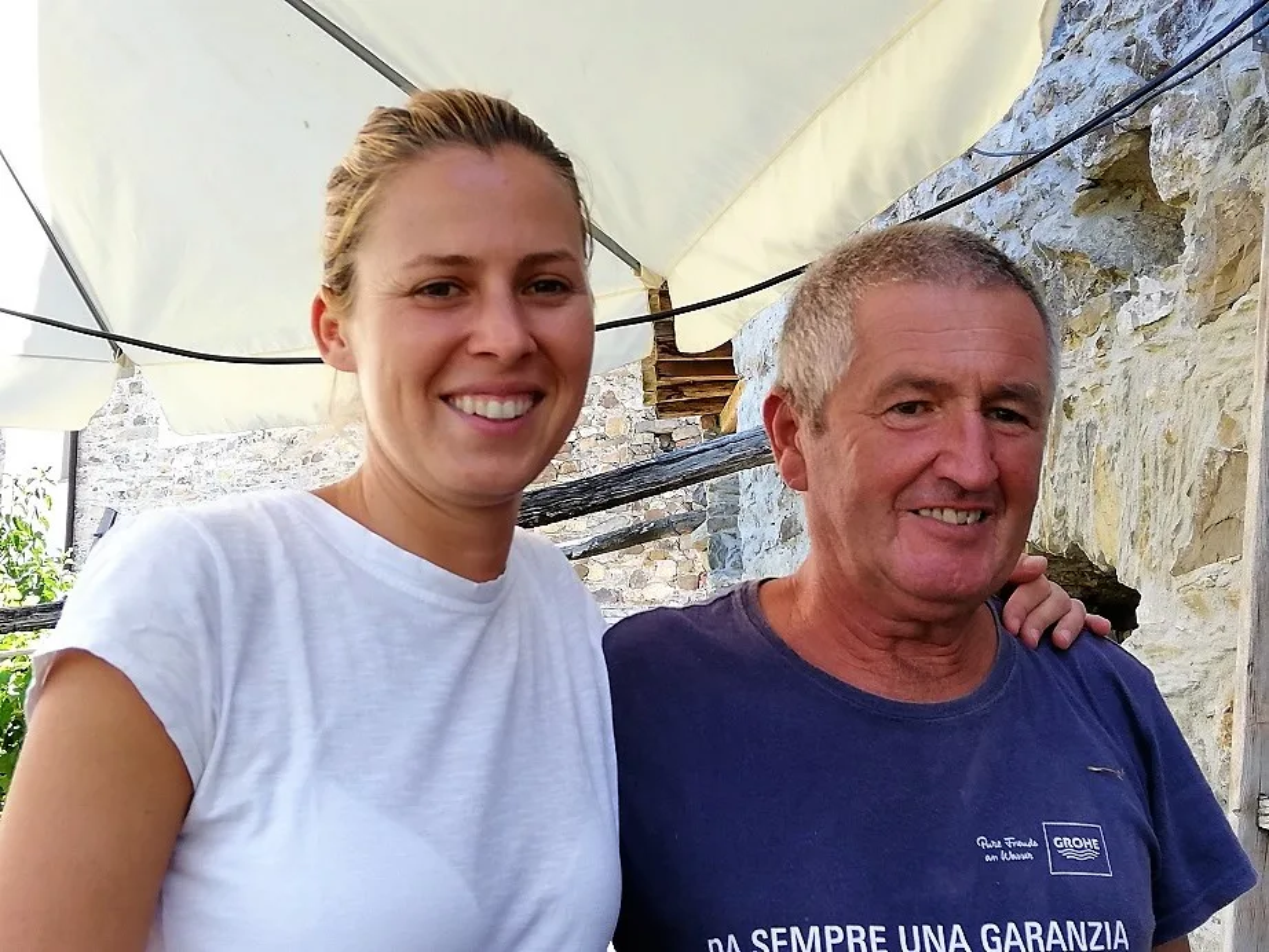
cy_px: 476
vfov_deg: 35.2
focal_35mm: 41
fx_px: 1503
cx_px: 634
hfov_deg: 45.8
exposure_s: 1/100
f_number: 2.2
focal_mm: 3.81
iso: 64
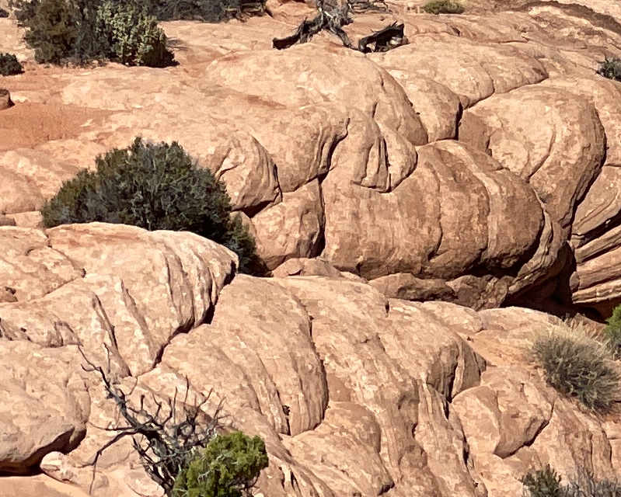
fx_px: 4707
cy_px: -174
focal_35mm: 256
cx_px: 1026
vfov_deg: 6.0
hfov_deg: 7.4
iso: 25
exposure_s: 1/2817
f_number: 2
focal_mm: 6
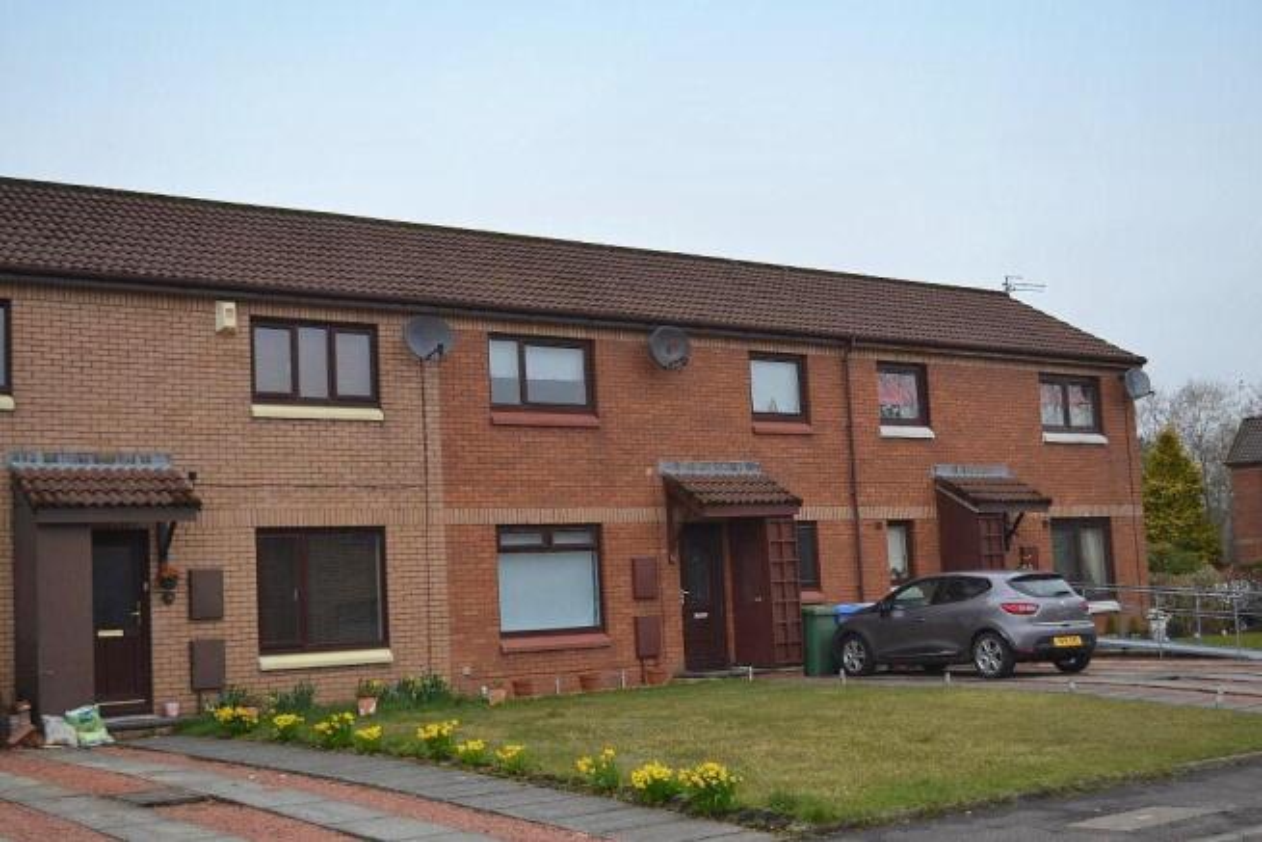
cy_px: 421
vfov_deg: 30.9
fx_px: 1525
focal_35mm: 44
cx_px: 631
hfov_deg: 45.0
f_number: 4.5
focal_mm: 29
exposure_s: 1/160
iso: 100
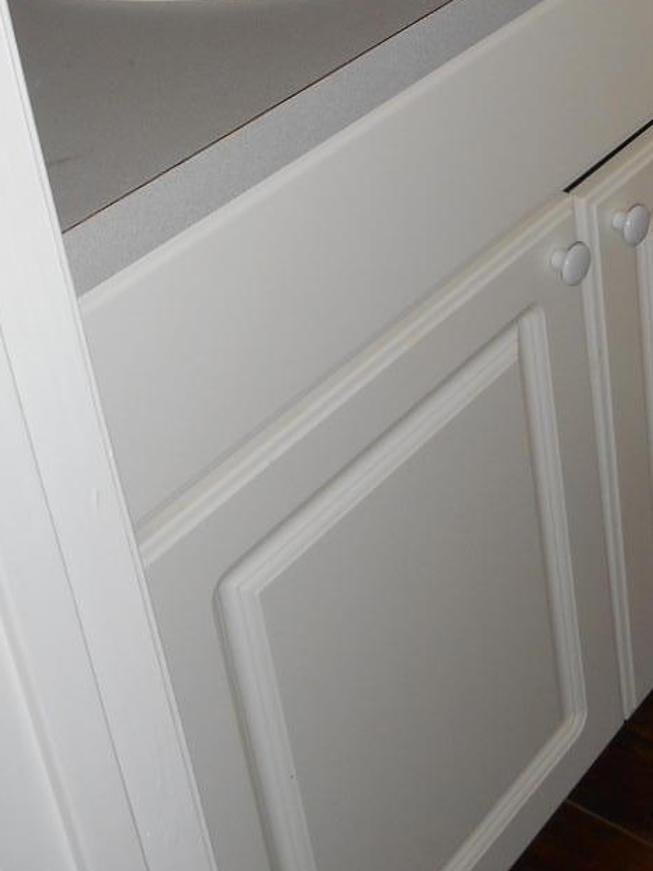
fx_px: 1685
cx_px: 645
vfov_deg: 27.0
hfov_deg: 21.2
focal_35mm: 67
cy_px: -39
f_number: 3.4
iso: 80
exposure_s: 1/25
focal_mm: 4.7
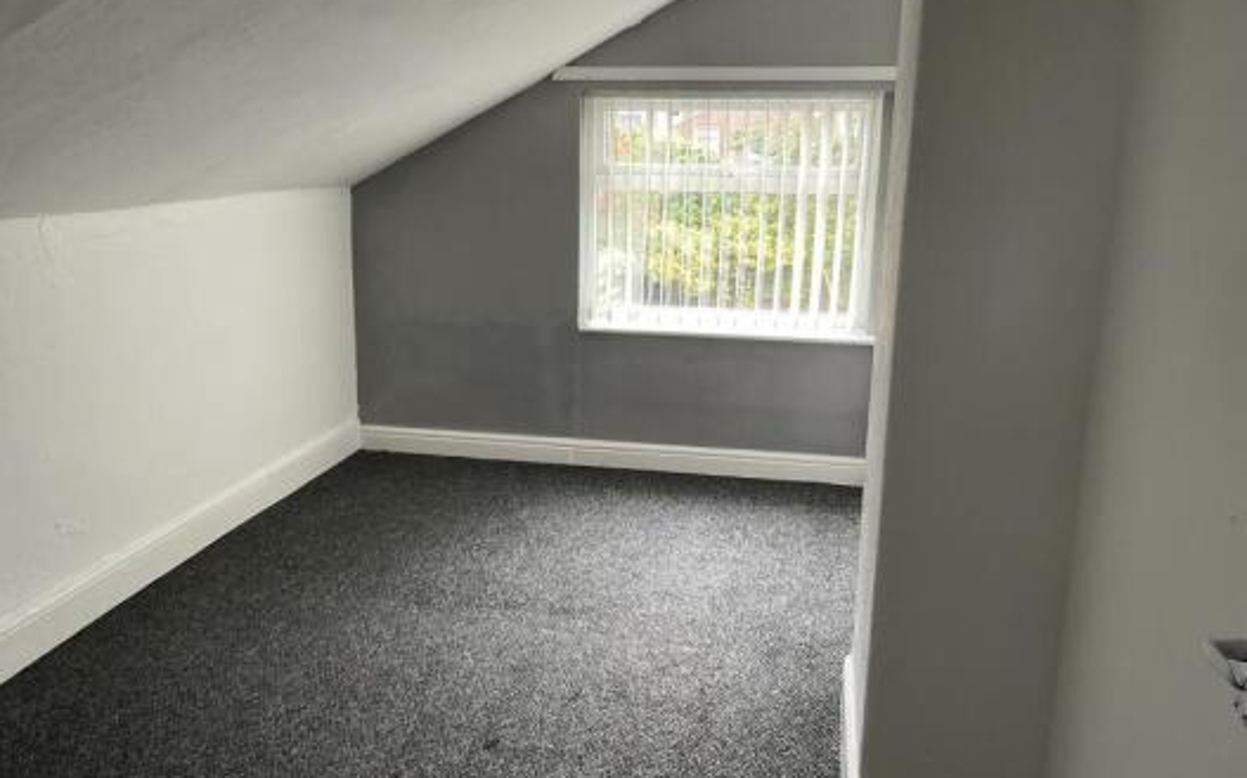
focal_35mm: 34
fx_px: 1155
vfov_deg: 37.2
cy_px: 408
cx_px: 612
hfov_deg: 56.7
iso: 100
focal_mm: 3
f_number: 1.8
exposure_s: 1/60
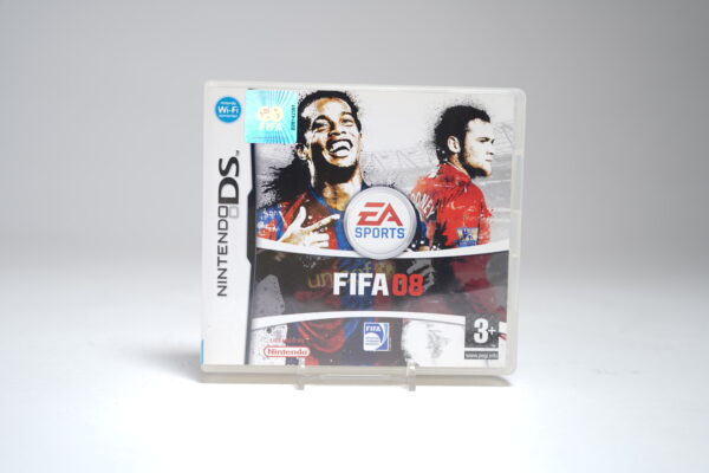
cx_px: 354
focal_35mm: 46
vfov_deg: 29.2
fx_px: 906
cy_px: 236
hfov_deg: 42.7
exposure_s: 1/4
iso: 64
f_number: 4.5
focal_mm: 46
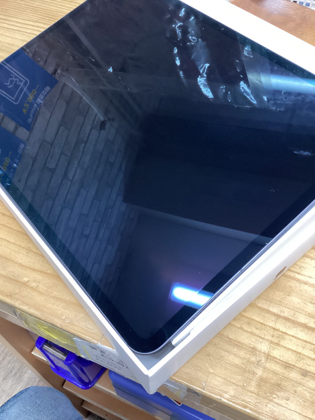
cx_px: 158
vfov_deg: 58.4
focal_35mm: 31
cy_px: 210
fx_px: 376
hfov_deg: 45.4
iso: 250
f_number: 2.4
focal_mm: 3.3
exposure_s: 1/60
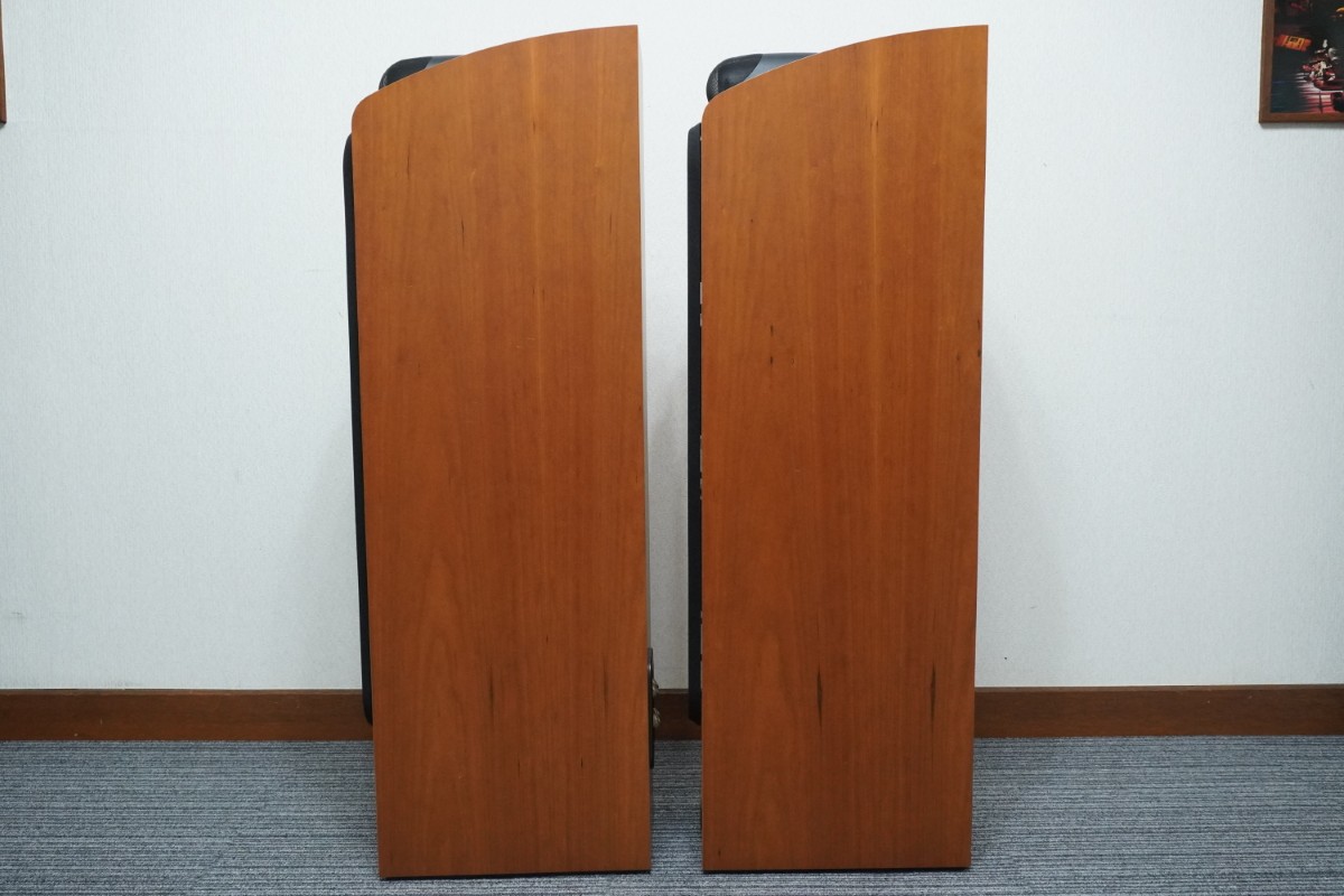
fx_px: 1176
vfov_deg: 41.7
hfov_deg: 59.5
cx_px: 672
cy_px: 448
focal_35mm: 32
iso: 3200
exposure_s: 1/50
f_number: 5.6
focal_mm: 21
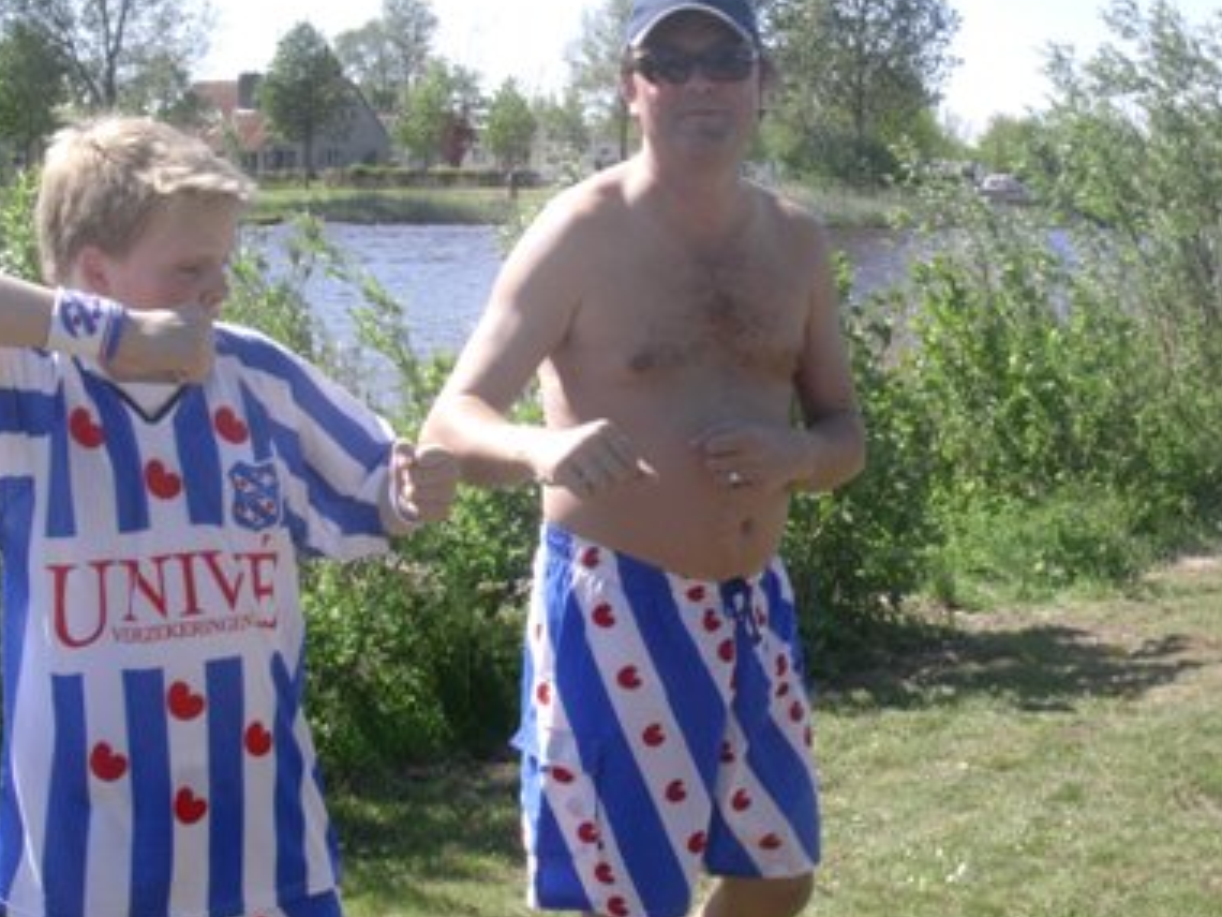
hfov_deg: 36.2
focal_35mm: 53
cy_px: 444
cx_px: 582
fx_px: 1871
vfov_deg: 27.5
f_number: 5.8
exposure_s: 1/171
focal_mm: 6.7
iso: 70
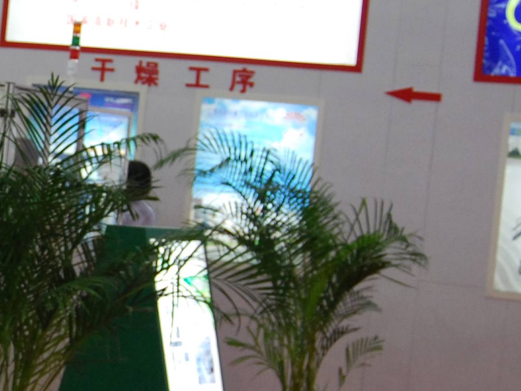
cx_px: -205
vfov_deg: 9.4
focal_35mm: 157
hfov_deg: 12.1
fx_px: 2363
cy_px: 240
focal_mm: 30
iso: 450
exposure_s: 1/30
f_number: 4.2
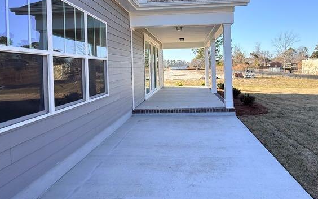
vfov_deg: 54.2
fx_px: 191
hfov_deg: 79.2
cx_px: 182
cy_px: 70
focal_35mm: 22
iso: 64
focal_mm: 2.22
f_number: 2.2
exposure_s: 1/540
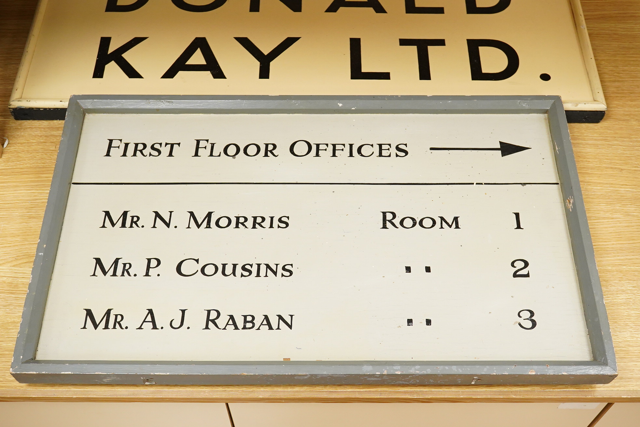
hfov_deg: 43.6
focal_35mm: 45
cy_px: 214
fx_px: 800
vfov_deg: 29.9
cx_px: 320
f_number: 8
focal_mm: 30
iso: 2500
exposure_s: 1/160
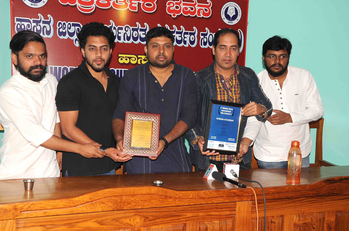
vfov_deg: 29.2
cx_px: 176
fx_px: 445
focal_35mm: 46
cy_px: 117
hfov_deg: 42.8
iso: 500
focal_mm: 30
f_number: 7.1
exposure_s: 1/160
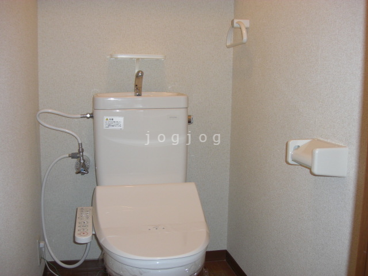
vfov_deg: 37.7
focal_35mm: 38
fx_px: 404
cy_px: 138
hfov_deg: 49.0
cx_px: 184
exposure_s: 1/60
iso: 200
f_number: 2.8
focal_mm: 7.9
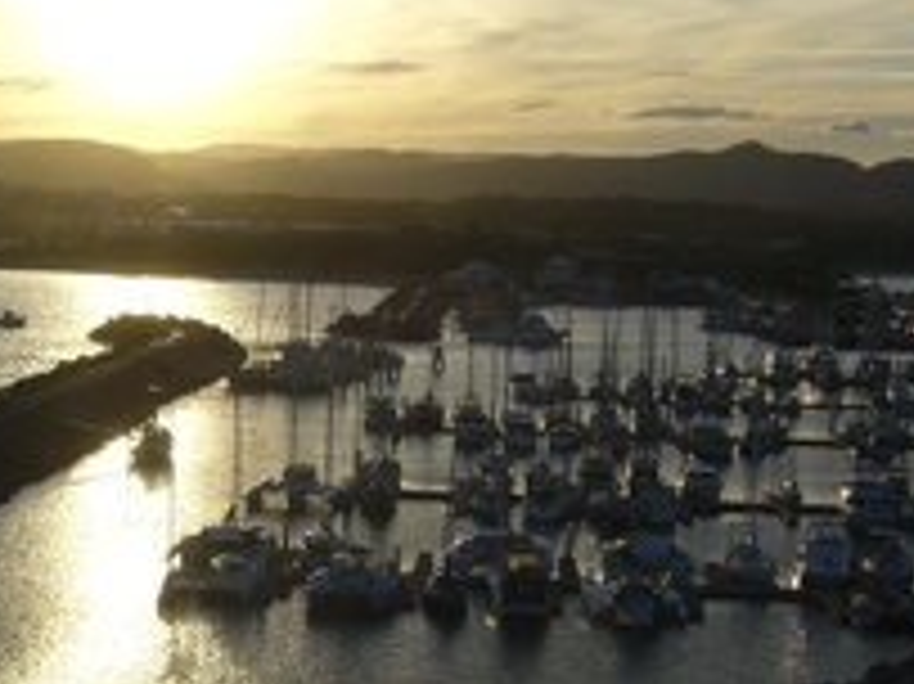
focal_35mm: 76
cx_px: 311
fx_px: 2006
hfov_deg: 25.5
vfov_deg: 19.4
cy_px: 364
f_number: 5.6
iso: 80
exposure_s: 1/500
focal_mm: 5.8
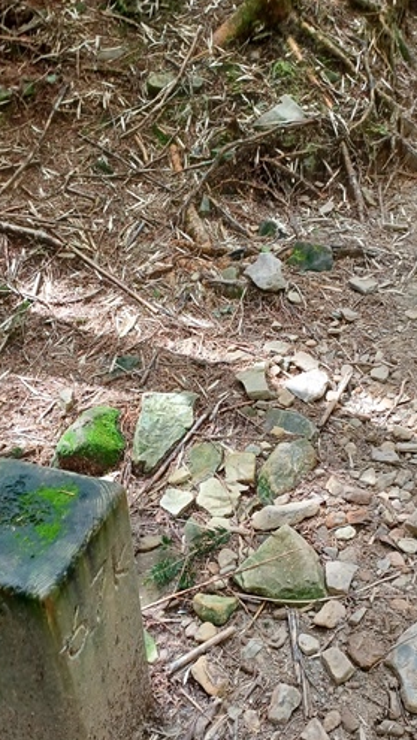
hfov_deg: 35.7
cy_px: 425
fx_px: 648
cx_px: 224
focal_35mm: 33
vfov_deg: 59.2
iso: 320
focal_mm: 4.6
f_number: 1.8
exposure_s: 1/59
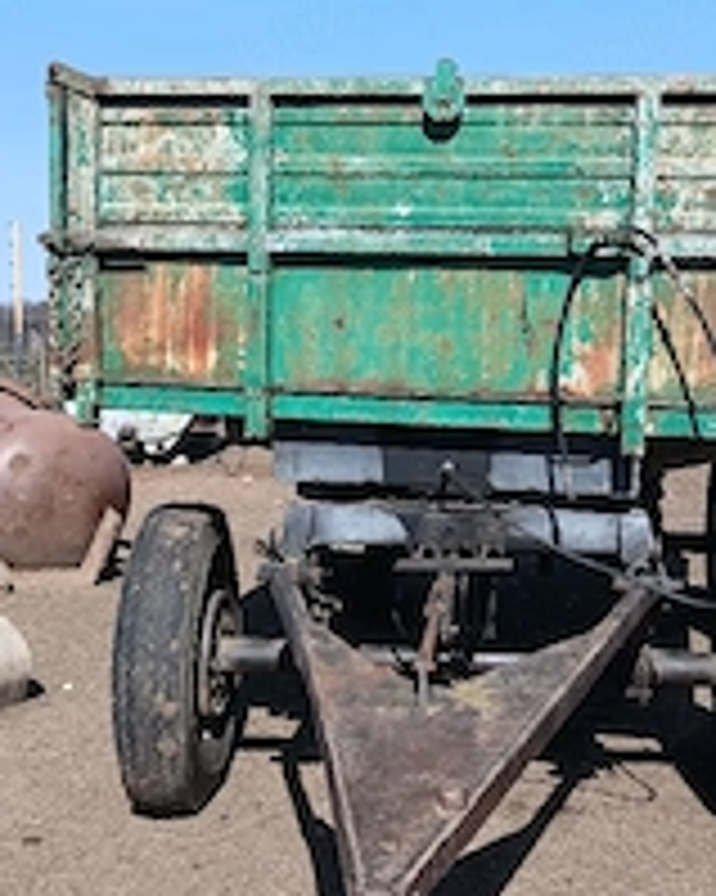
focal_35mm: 51
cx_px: 401
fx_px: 1352
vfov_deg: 36.7
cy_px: 432
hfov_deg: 29.6
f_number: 1.8
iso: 20
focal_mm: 3.98
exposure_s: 1/476
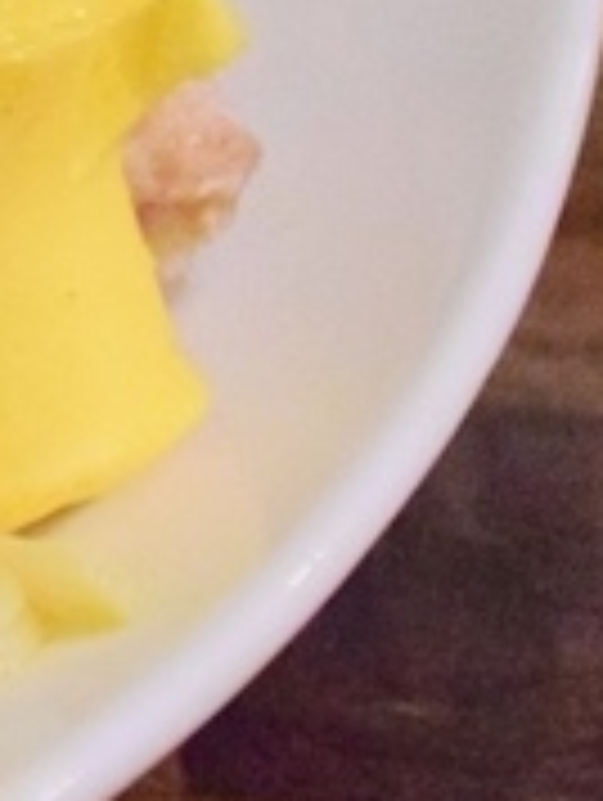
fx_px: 7878
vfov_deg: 5.8
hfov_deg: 4.2
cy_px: -110
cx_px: -1440
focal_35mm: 340
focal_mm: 42
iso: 10000
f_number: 5
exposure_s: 1/160
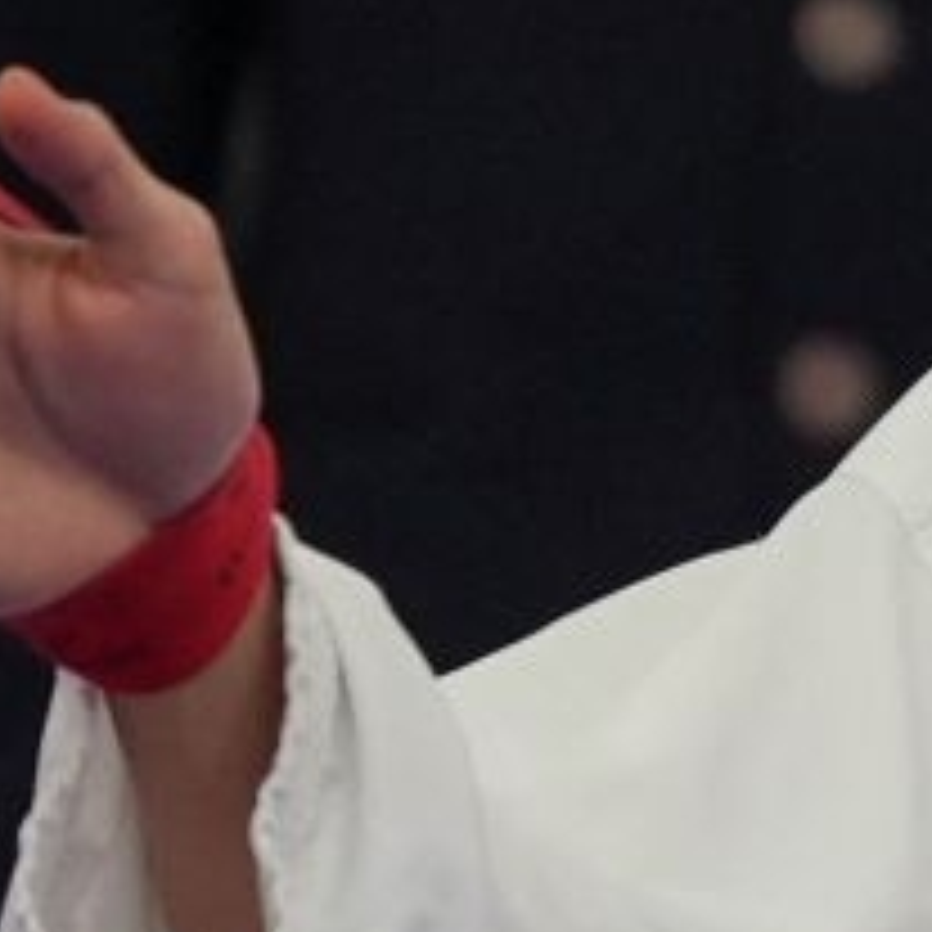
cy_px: 459
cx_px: 842
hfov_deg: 0.8
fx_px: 67593
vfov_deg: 0.8
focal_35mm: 2219
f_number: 2.8
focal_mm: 200
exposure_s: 1/1000
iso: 1600
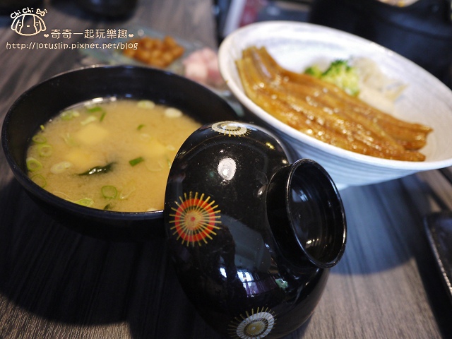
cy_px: 170
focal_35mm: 28
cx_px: 226
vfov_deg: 49.7
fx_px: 366
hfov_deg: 63.4
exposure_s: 1/50
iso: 400
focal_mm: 14
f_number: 2.5
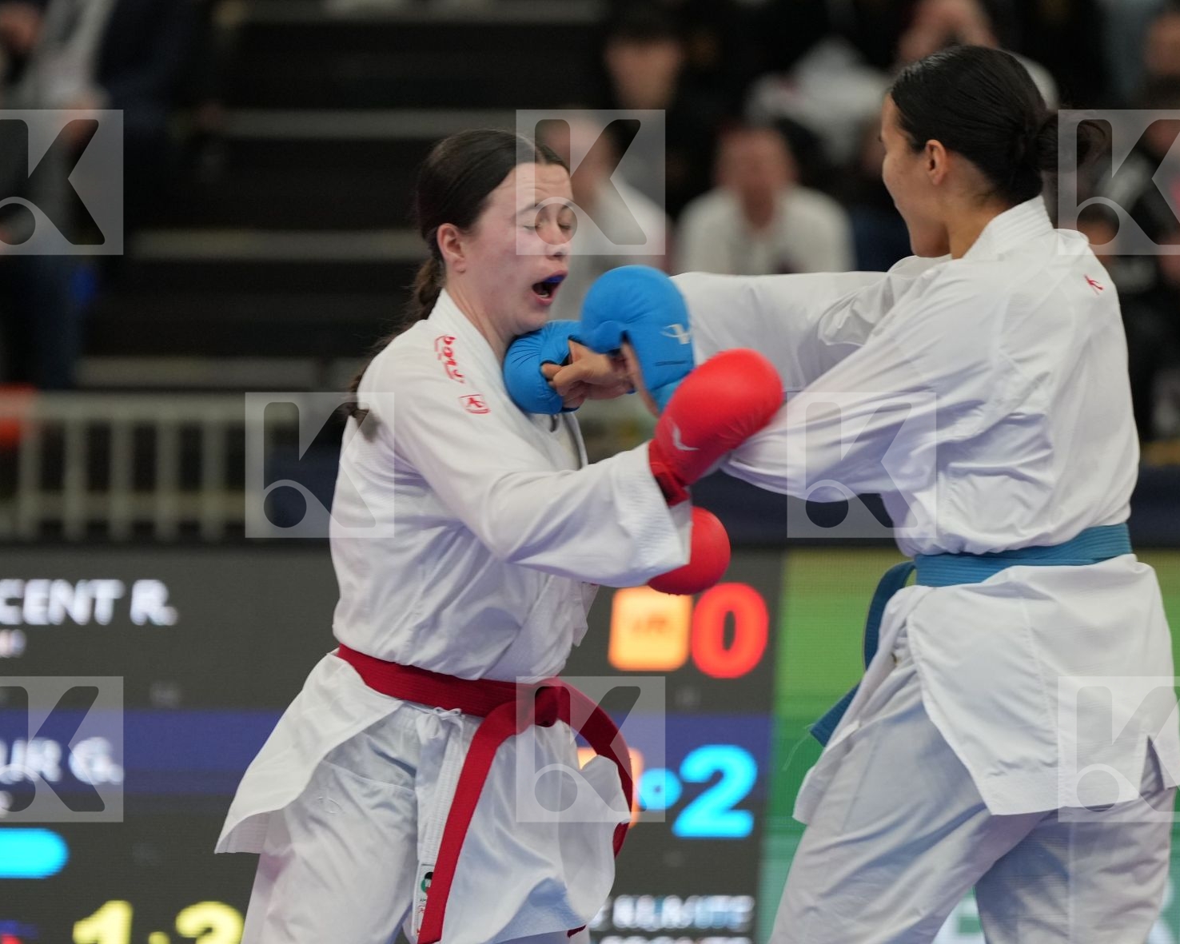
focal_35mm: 333
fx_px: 11630
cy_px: 465
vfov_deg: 4.6
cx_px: 591
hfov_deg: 5.8
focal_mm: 194
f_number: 2.8
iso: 1600
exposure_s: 1/1000
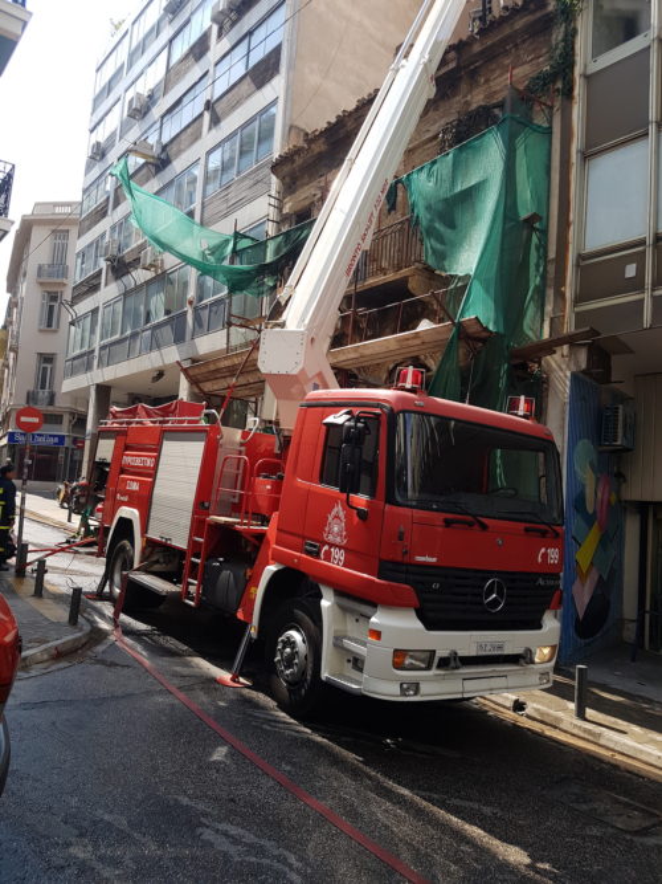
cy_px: 442
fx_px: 663
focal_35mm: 26
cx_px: 331
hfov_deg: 53.0
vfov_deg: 67.3
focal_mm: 4.2
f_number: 1.7
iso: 50
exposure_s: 1/1268
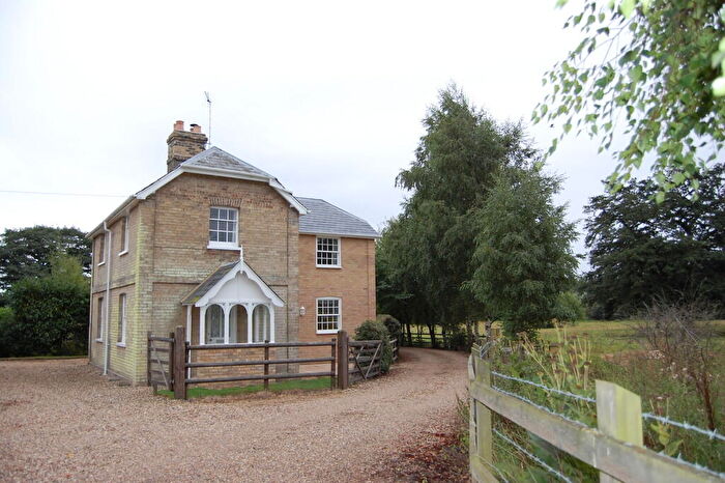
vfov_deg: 47.9
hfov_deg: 67.4
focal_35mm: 27
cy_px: 242
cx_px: 362
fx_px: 543
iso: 400
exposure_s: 1/500
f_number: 4
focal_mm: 18
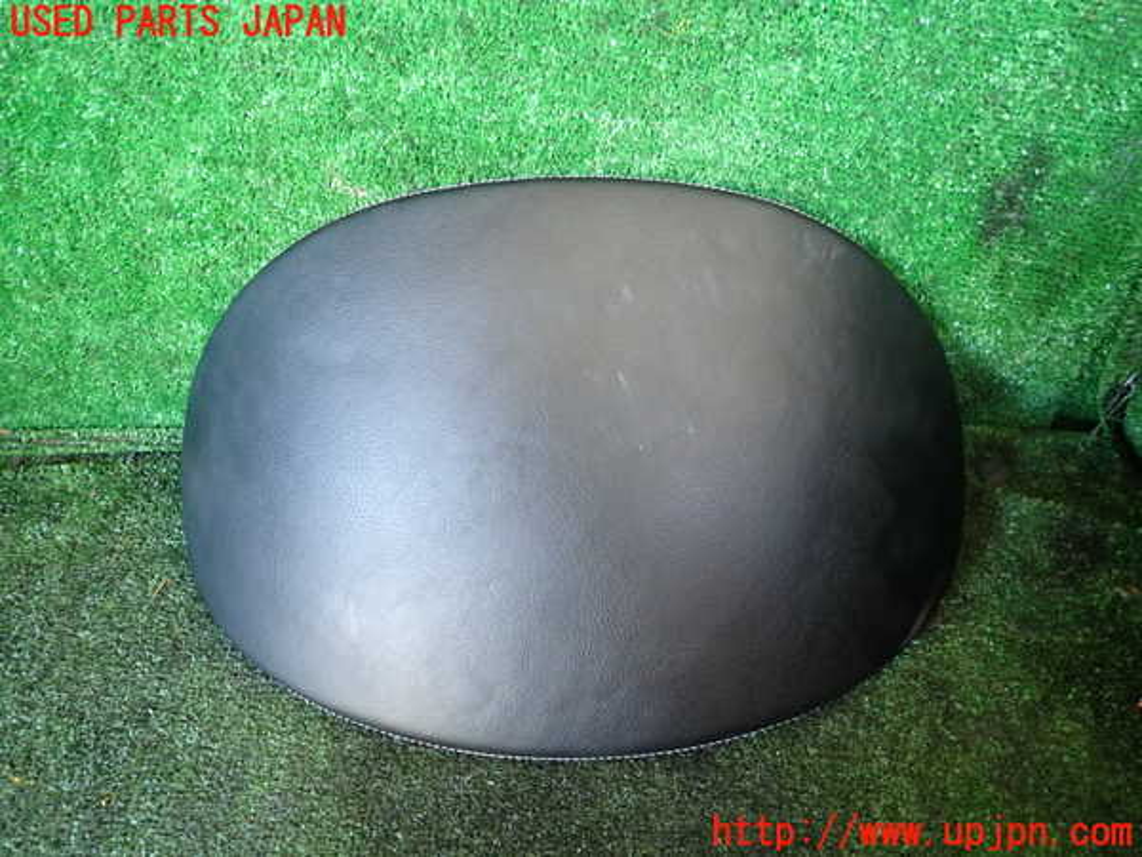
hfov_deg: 69.4
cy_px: 428
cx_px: 571
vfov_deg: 54.9
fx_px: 825
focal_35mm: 25
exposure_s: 1/30
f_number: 2
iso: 400
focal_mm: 4.5
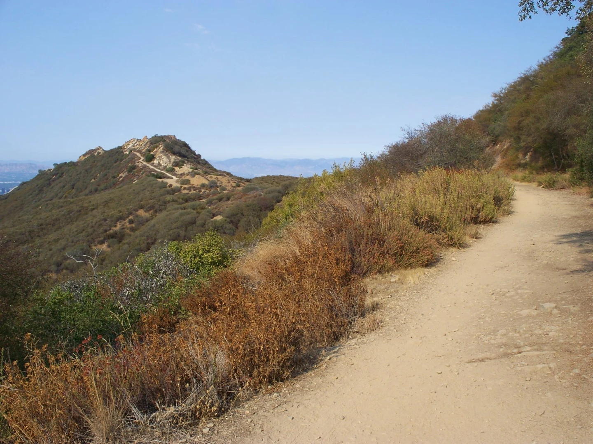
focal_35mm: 36
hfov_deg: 51.4
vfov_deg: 39.7
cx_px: 296
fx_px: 617
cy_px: 222
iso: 80
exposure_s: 1/400
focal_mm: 7.54
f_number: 5
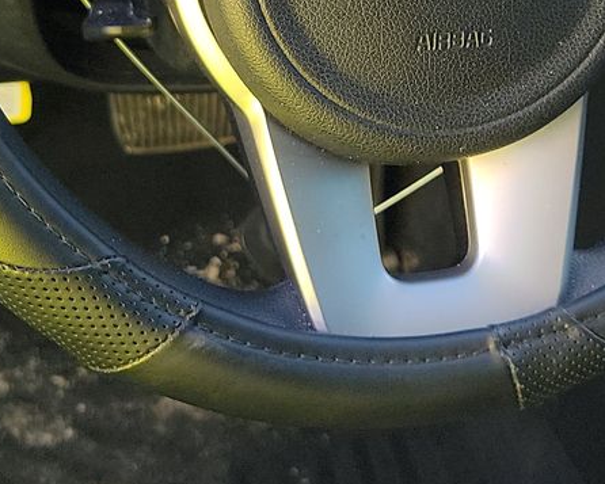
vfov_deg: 17.4
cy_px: -103
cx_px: 435
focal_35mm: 84
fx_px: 1504
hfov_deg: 22.6
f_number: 1.8
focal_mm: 6.7
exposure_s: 1/59
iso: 100
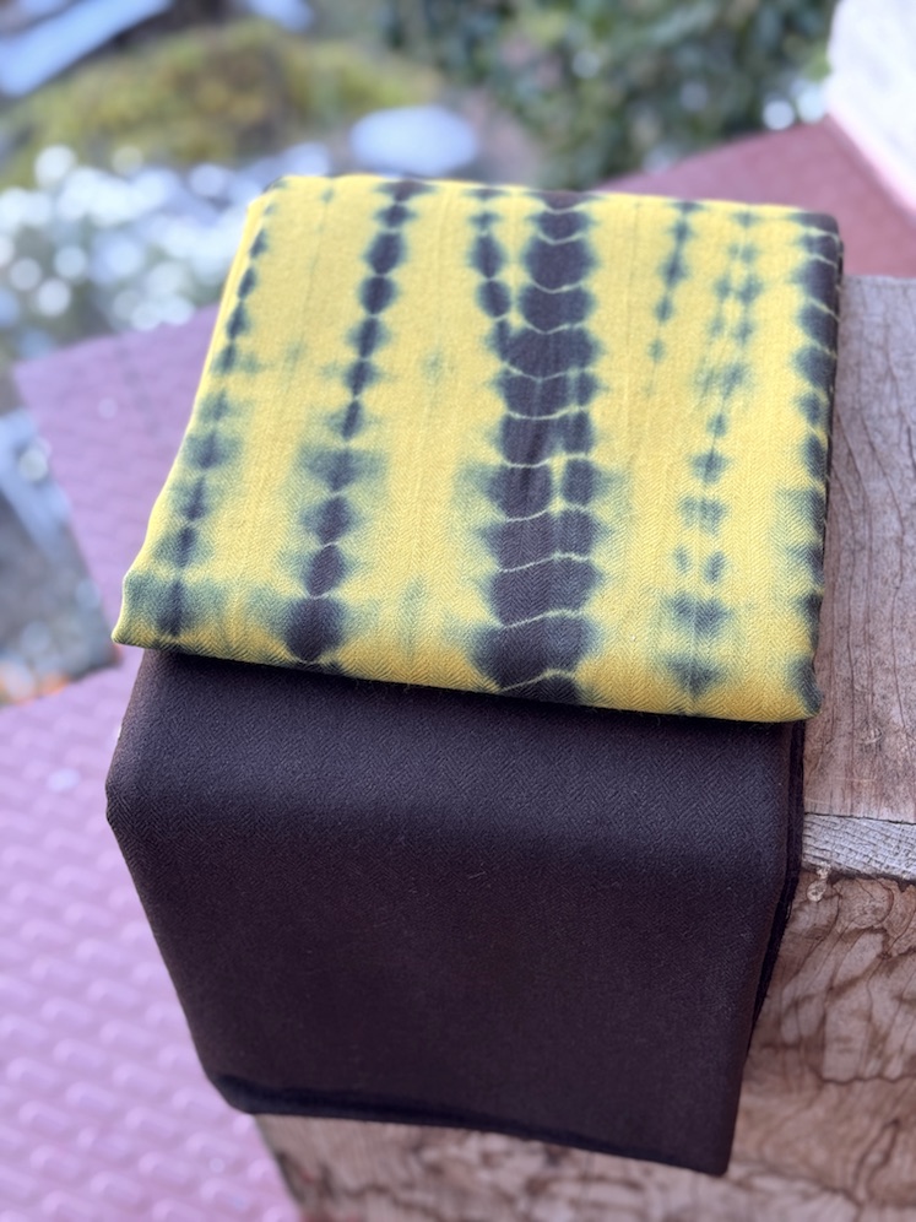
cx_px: 458
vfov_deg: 39.7
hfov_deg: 30.3
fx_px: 1694
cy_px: 611
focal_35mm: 48
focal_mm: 6.76
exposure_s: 1/124
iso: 50
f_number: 1.78
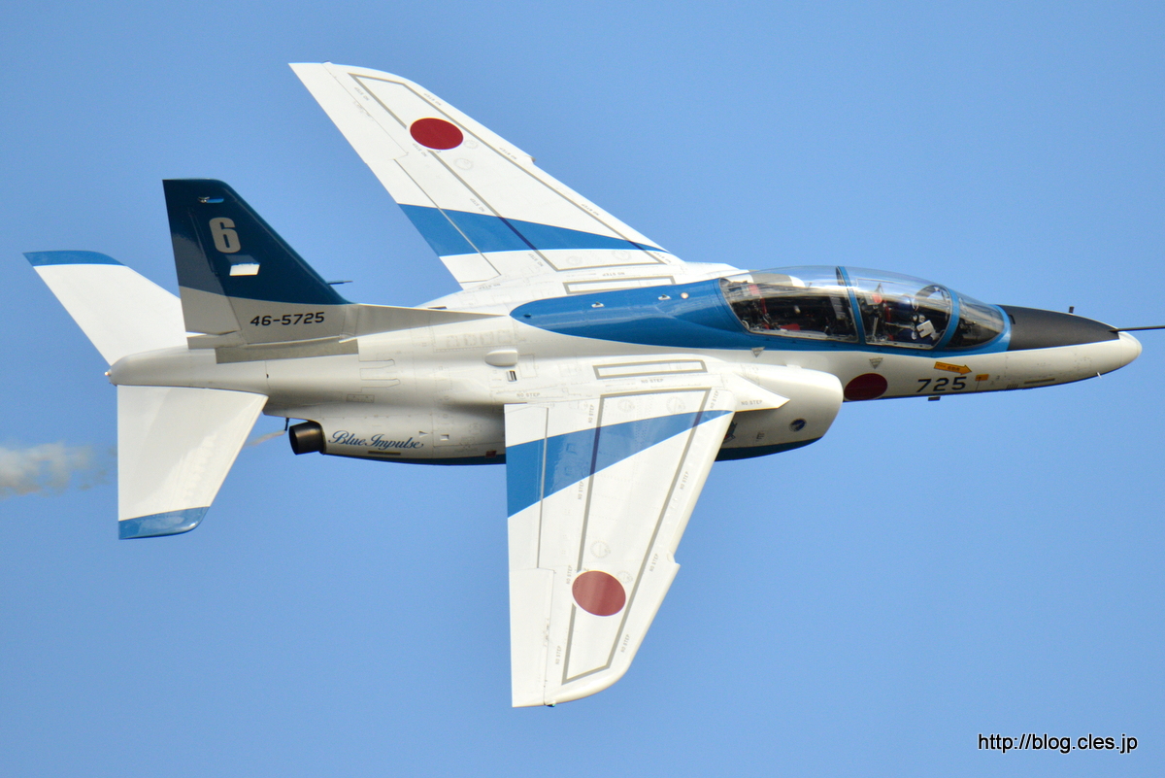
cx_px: 582
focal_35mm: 400
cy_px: 389
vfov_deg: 3.4
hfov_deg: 5.2
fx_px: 12948
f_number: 5.6
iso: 800
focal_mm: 400
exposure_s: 1/4000
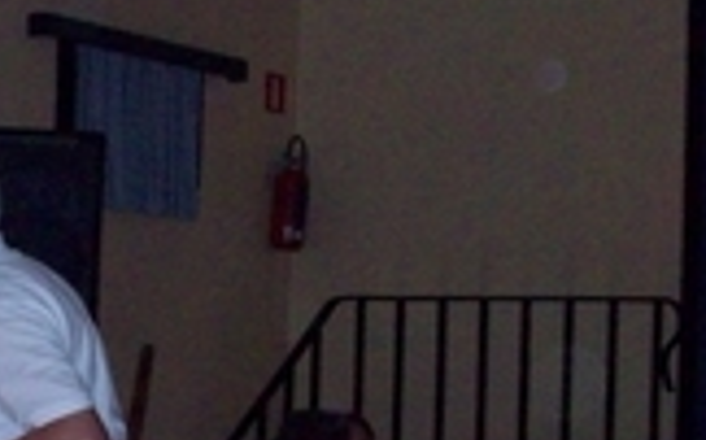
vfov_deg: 8.9
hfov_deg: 14.0
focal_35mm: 145
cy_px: 527
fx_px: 2788
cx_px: -113
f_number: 2.8
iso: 200
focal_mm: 6.2
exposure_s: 1/45
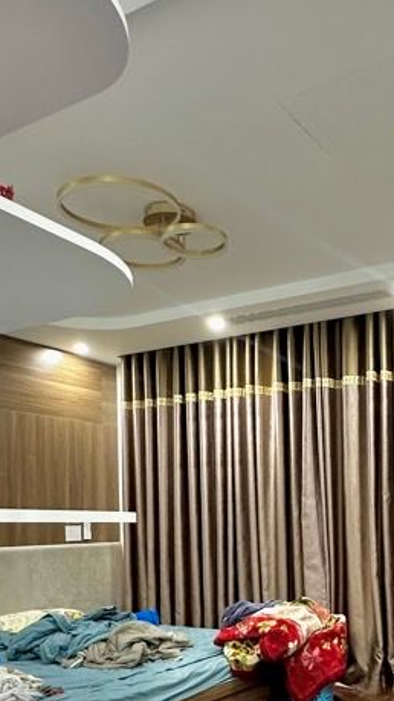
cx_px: 357
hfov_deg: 32.8
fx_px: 632
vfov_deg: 55.2
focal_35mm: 34
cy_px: 527
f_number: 2.2
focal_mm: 2.22
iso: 320
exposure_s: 1/50
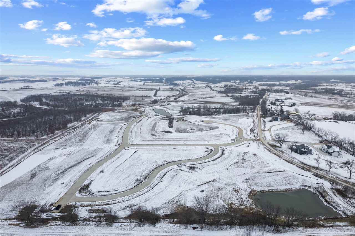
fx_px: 217
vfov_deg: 57.2
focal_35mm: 22
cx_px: 178
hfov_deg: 78.6
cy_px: 118
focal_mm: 8.38
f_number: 2.8
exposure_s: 1/500
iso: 100
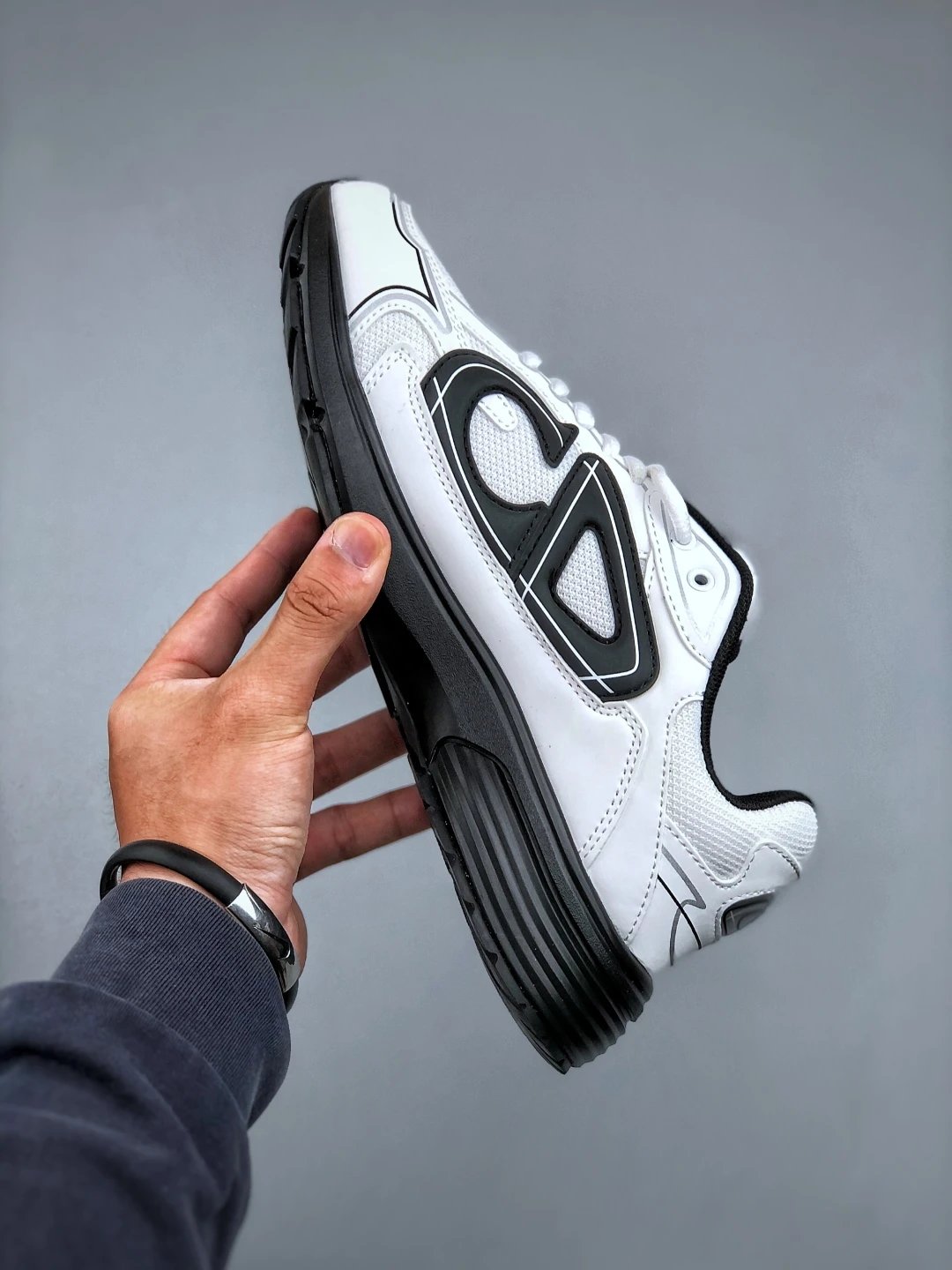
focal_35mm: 57
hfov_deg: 25.7
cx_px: 476
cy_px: 635
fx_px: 2090
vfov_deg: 33.8
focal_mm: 6.6
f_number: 2.8
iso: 40
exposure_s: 1/100
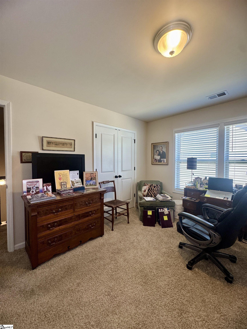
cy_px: 164
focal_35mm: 14
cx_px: 124
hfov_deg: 85.7
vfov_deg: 102.1
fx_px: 133
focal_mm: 2.22
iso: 200
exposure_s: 1/120
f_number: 2.2
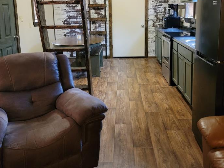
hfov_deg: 51.4
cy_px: 44
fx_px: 233
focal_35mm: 36
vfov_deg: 38.7
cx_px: 115
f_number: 1.8
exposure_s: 1/40
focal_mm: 6.7
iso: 640
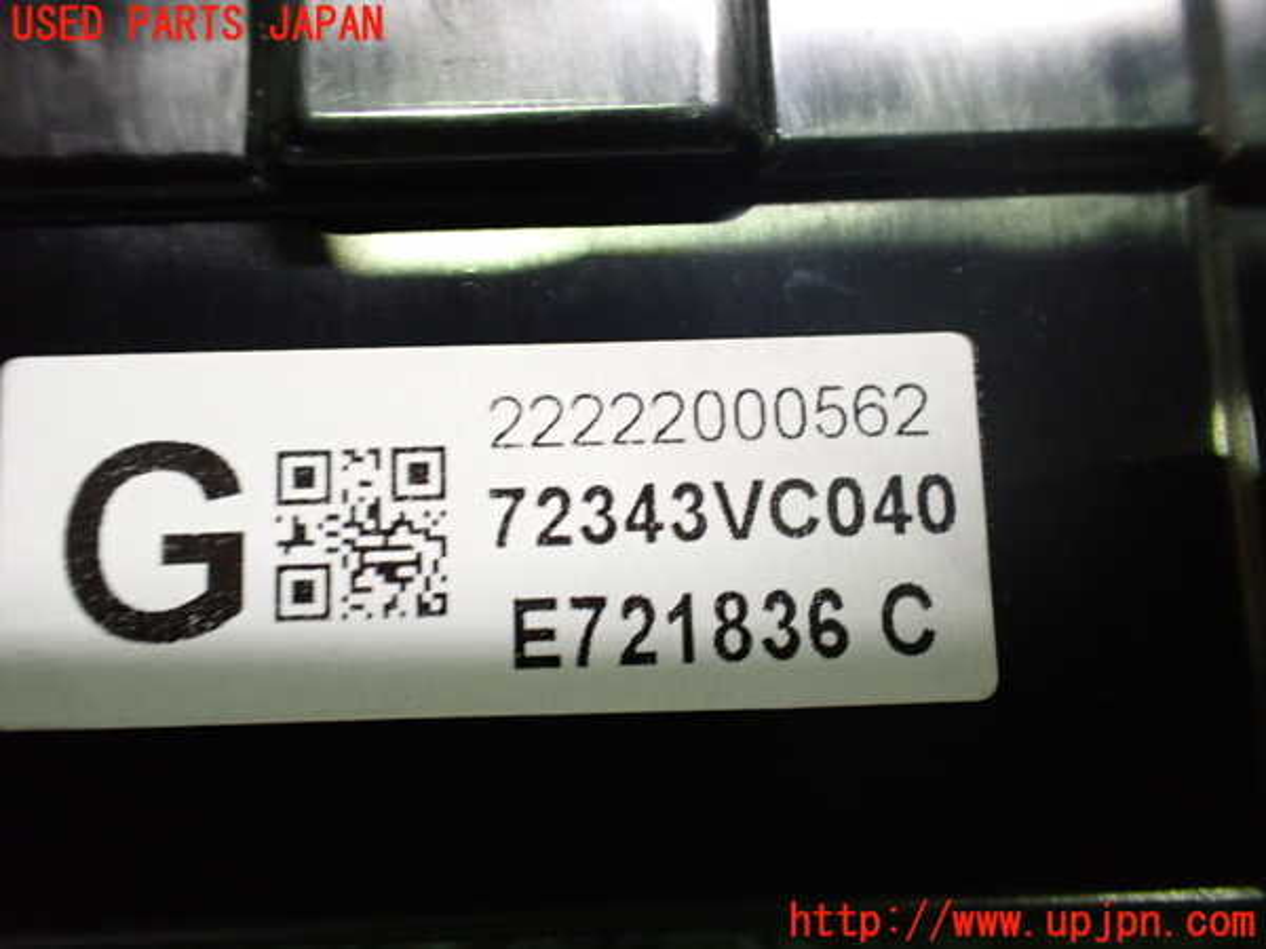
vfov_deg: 46.8
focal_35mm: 30
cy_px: 474
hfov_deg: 60.0
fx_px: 1097
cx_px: 633
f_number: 2.3
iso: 1000
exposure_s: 1/30
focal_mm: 5.4
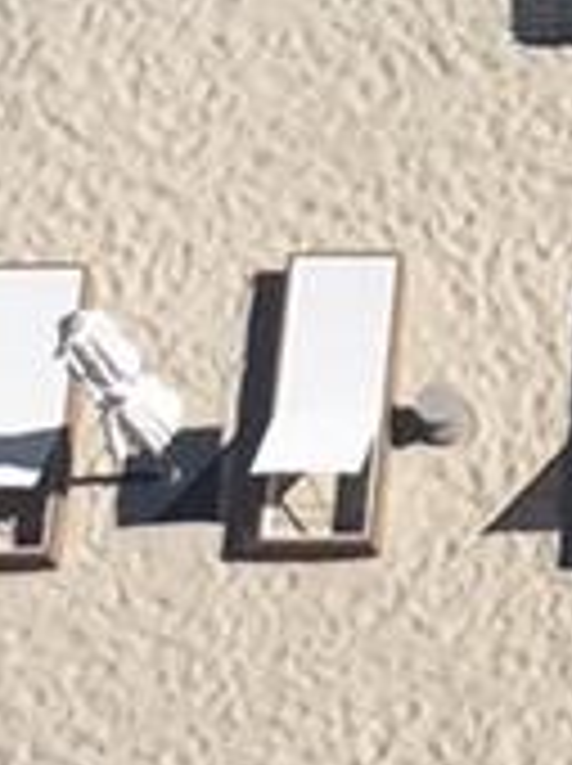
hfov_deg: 7.0
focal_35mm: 205
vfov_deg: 9.3
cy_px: -518
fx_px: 4528
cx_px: 1194
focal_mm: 4.15
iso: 32
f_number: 2.2
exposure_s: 1/3597
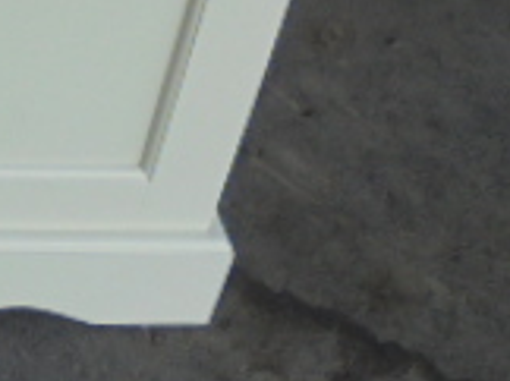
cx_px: -343
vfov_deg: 14.2
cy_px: 38
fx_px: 1515
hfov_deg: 16.6
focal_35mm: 103
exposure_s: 1/80
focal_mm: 4.6
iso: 100
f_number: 3.5
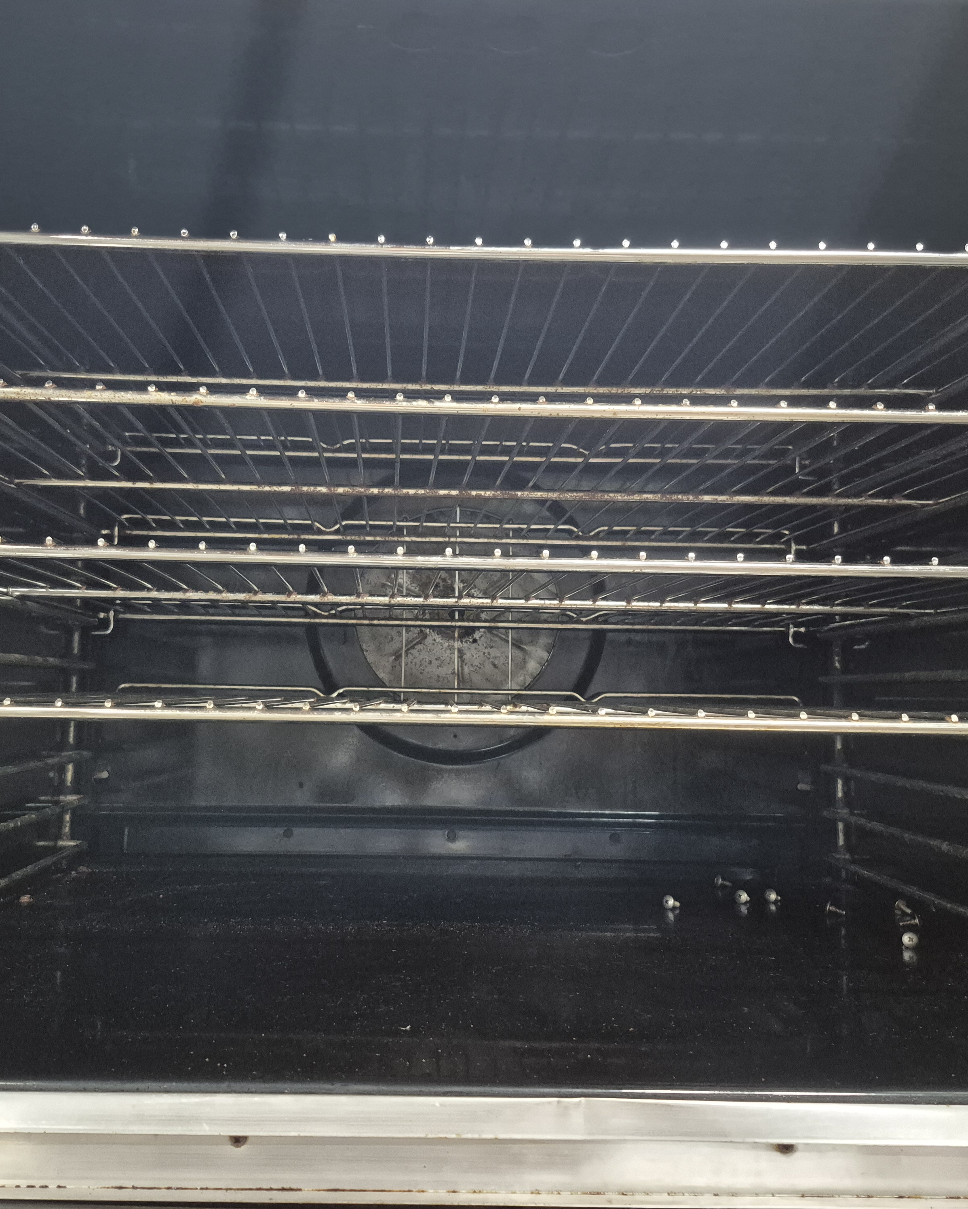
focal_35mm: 30
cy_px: 604
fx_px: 1074
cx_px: 432
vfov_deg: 58.8
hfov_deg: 48.4
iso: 1600
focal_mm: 5.4
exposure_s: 1/60
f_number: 1.8
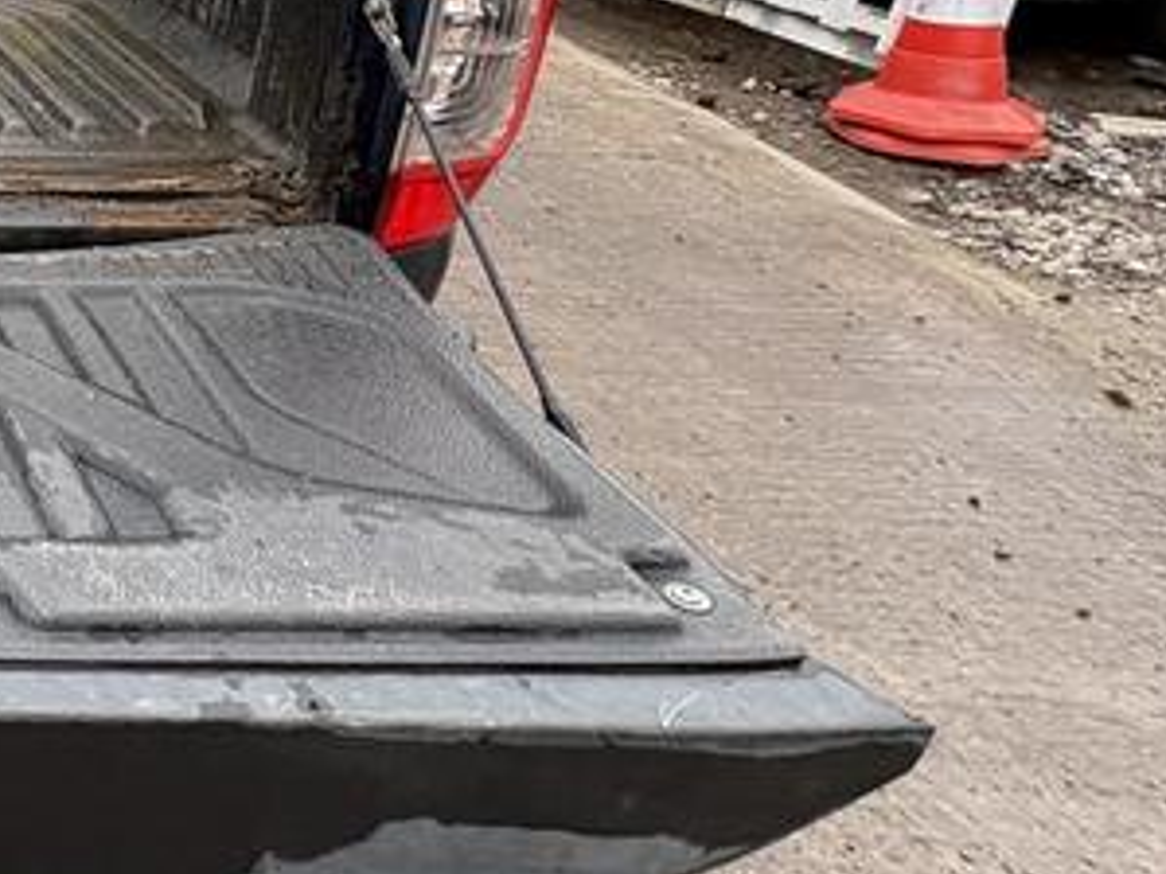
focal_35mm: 42
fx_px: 1414
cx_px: -468
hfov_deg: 30.8
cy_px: 35
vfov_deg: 32.1
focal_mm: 2.22
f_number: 2.2
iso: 100
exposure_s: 1/99
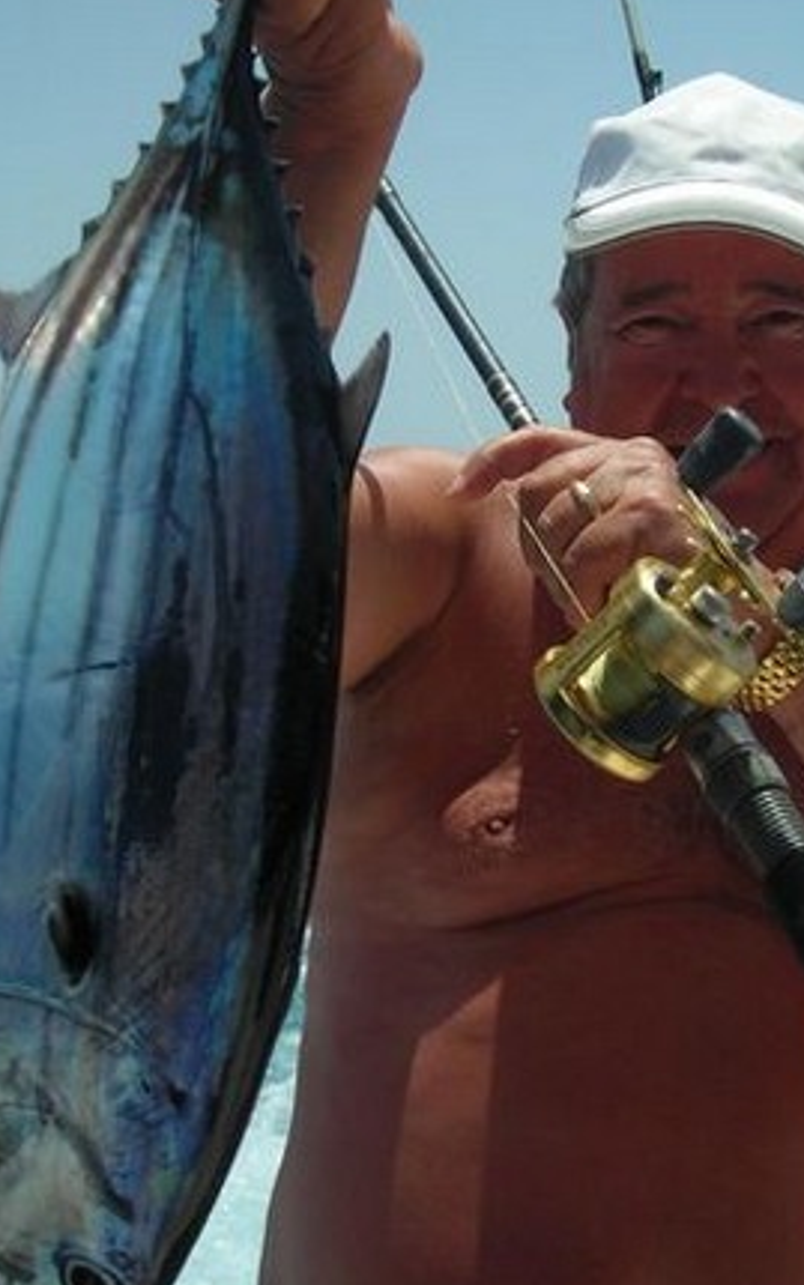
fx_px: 2067
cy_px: 484
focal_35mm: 59
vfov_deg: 34.4
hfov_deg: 21.9
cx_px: 535
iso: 50
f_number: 6.4
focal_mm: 6.3
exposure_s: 1/274
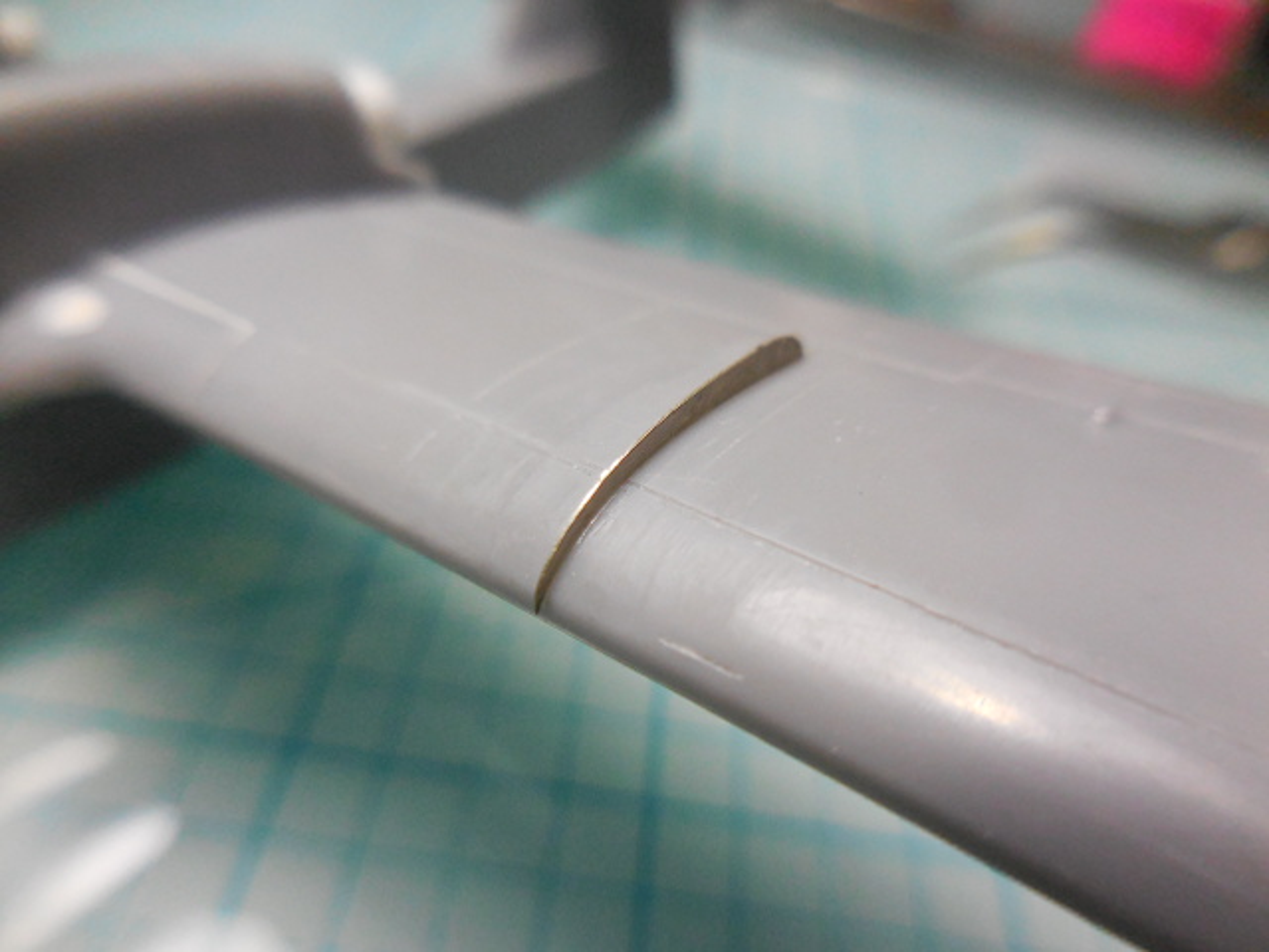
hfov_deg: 69.4
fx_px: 916
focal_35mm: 25
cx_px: 634
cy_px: 476
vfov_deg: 54.9
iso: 450
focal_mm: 4.5
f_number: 6.6
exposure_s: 1/80
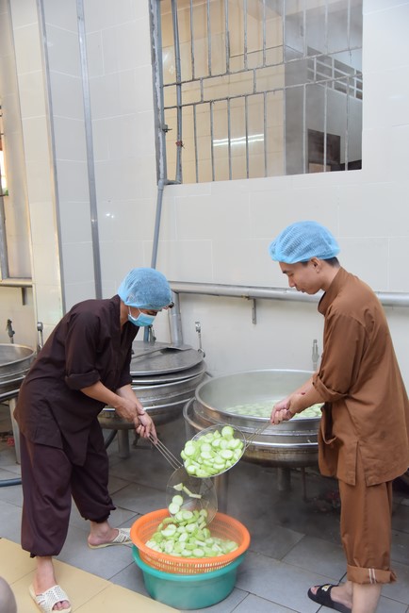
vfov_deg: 54.4
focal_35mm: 35
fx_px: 596
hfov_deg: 37.9
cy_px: 306
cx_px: 204
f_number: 4
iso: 1250
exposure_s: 1/160
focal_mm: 35
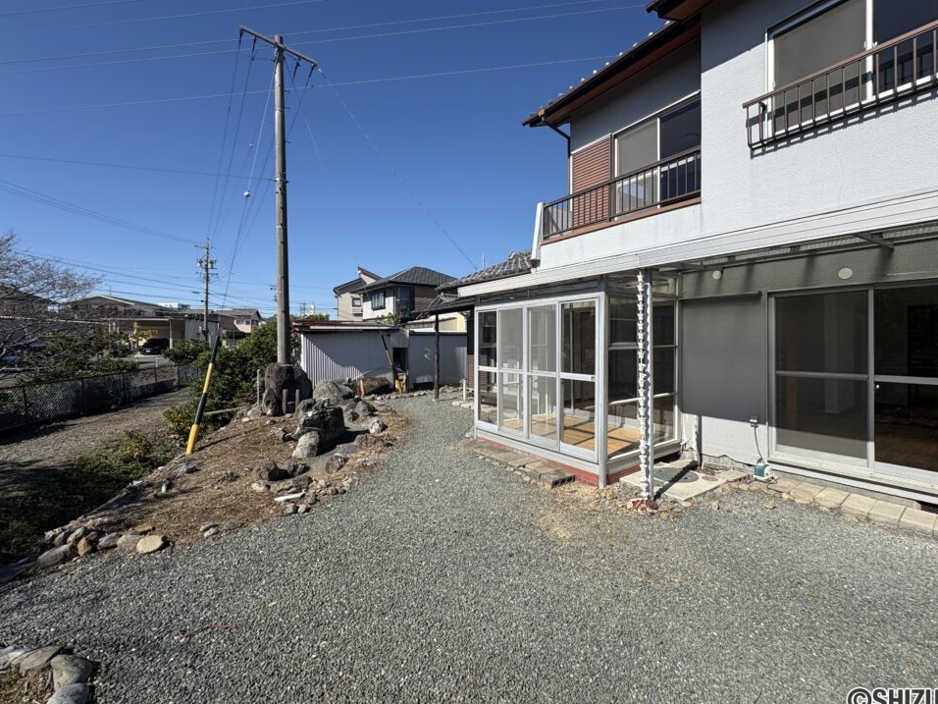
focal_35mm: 15
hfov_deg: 98.0
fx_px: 406
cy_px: 342
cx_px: 498
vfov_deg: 81.7
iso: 40
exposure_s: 1/2273
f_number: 2.2
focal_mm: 2.22
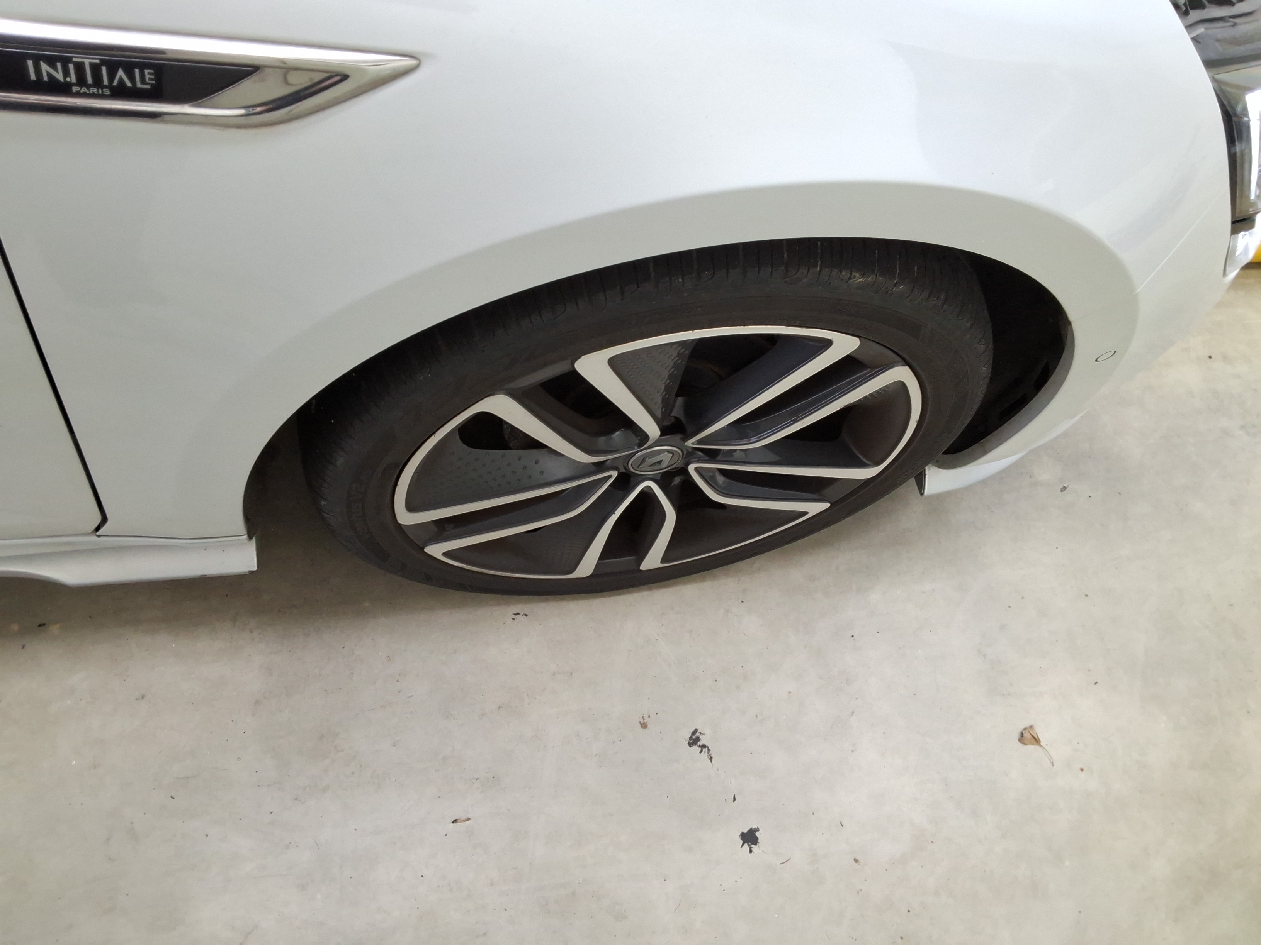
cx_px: 630
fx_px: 1020
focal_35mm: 28
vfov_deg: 49.7
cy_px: 472
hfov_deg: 63.4
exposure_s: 1/40
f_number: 1.9
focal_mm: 2.91
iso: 83
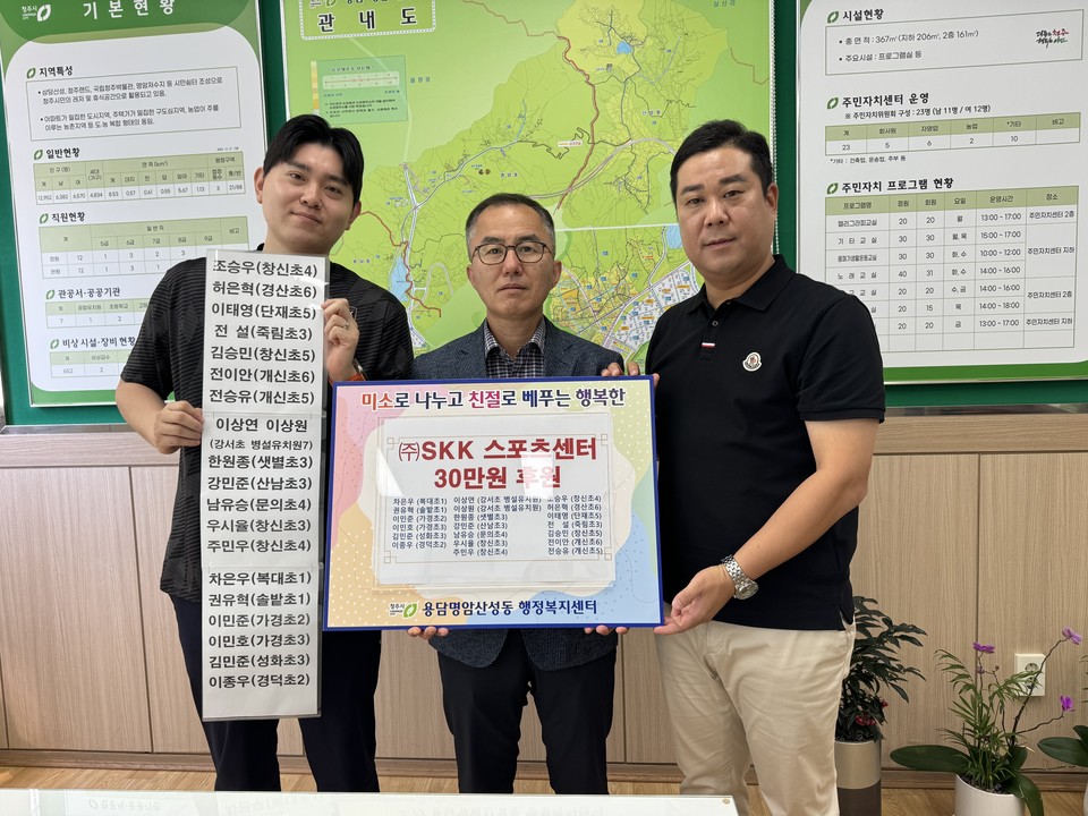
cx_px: 544
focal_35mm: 24
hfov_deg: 71.6
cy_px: 408
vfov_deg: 56.8
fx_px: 754
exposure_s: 1/121
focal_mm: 6.76
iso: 80
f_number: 1.78
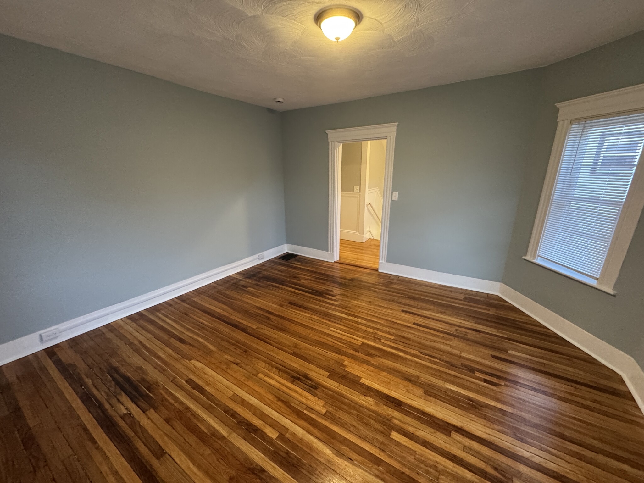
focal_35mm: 14
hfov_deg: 102.1
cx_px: 322
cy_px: 242
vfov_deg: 85.7
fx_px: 260
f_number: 2.2
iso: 500
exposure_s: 1/60
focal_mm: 2.22
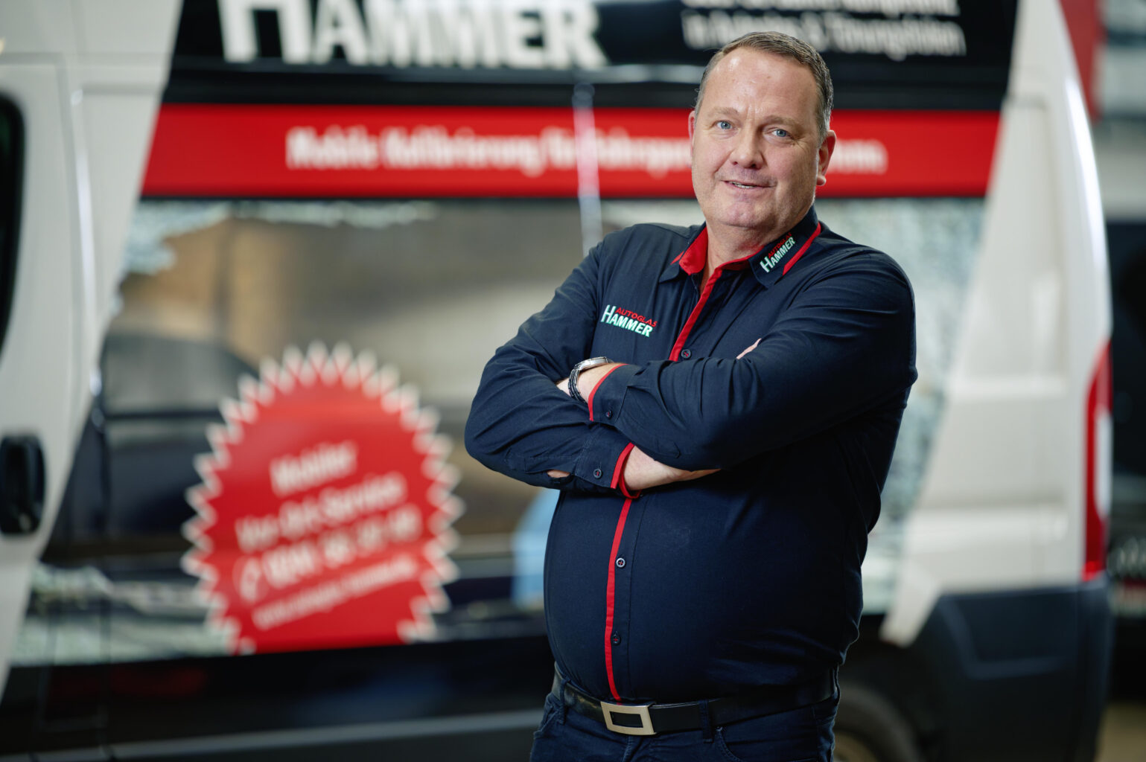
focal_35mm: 185
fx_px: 5885
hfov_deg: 11.1
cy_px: 381
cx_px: 573
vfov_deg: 7.4
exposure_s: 1/200
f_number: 2.8
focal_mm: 185
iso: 500
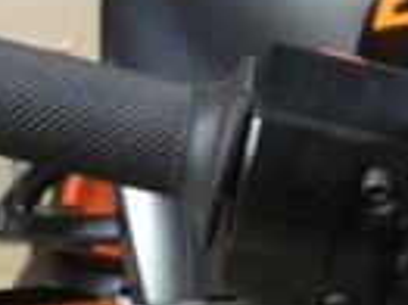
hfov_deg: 16.4
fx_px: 1413
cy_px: 280
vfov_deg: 12.2
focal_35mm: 120
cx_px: 187
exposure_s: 1/20
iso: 400
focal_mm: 4.28
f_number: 2.4
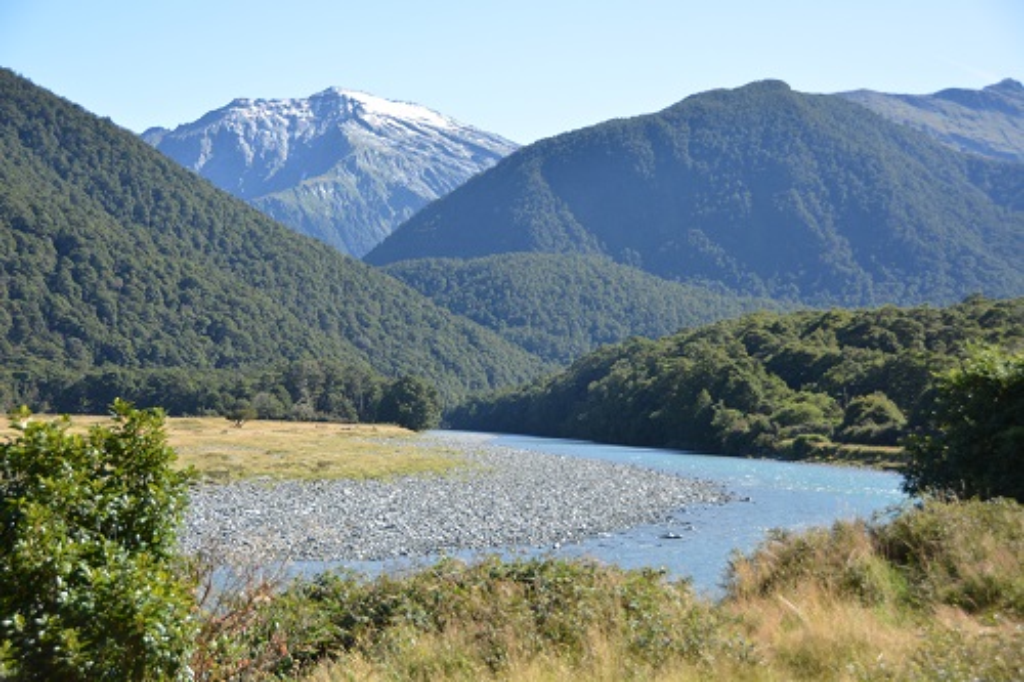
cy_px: 341
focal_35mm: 60
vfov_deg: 22.6
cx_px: 512
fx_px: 1706
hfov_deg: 33.4
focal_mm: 40
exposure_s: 1/1250
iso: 400
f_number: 5.6
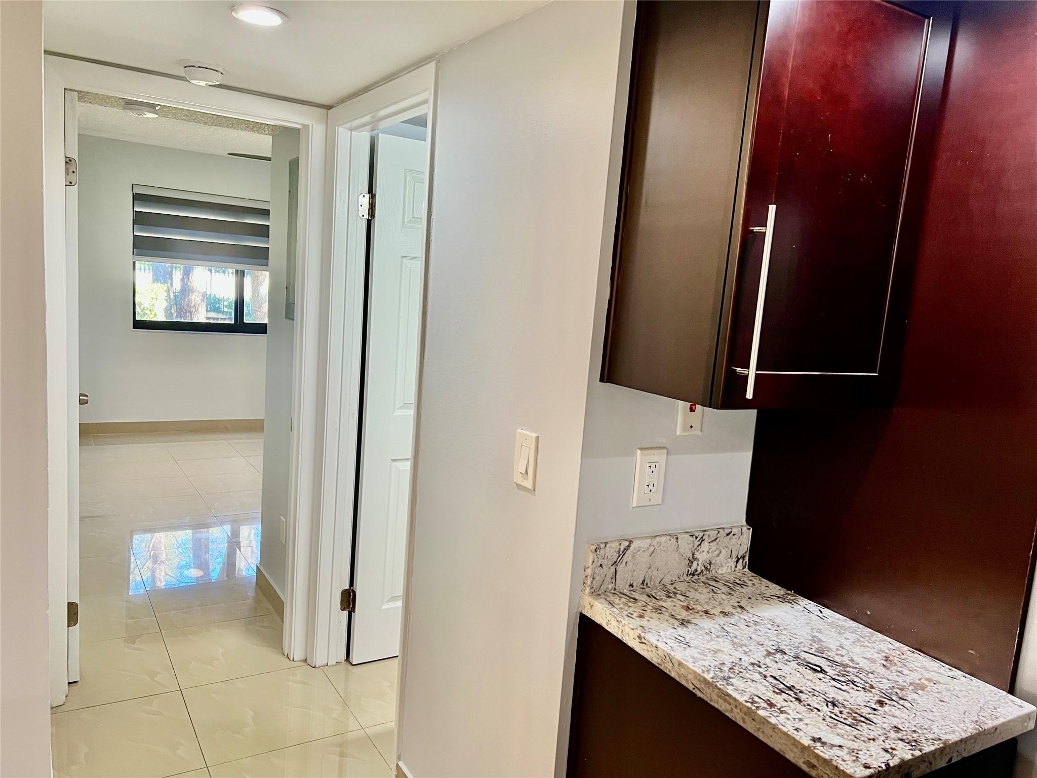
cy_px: 389
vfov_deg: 53.1
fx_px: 779
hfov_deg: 67.3
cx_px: 518
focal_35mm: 26
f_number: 1.5
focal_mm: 5.7
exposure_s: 1/60
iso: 100
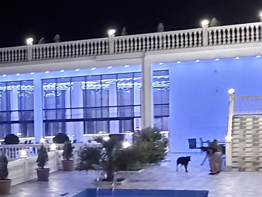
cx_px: -43
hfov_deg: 23.4
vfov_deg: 19.1
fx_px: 583
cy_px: 140
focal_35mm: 77
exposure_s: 1/16
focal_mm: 3.92
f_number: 1.7
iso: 1000
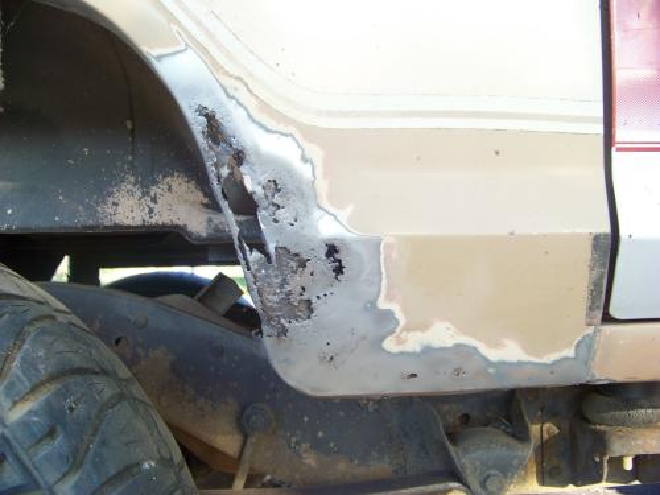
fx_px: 686
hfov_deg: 51.4
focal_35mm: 36
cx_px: 330
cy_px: 248
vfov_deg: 39.7
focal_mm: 5.85
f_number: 2.8
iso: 62
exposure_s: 1/50
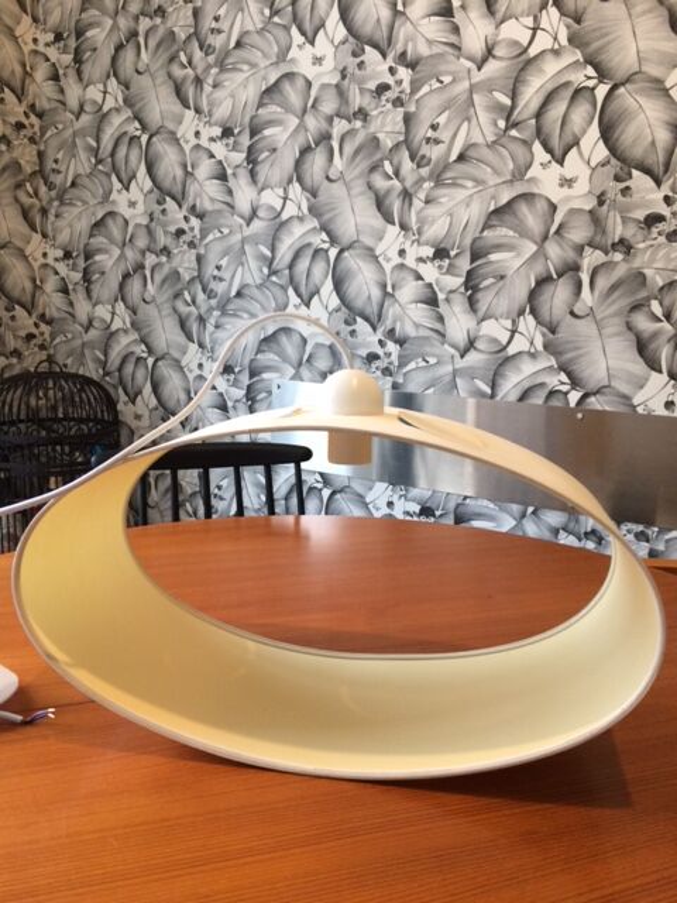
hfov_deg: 48.2
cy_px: 452
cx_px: 338
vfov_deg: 61.7
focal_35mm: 29
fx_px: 756
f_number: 2.2
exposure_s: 1/33
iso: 200
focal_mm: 4.15
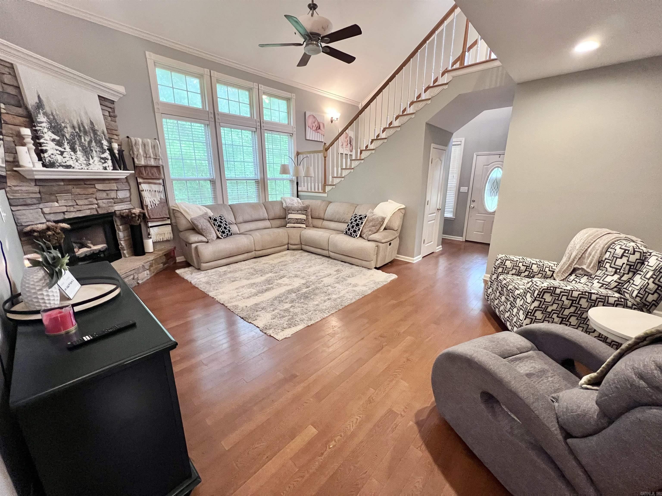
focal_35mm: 13
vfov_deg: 89.9
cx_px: 331
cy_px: 248
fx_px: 249
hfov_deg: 106.2
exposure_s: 1/60
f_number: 1.8
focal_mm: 1.57
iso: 640
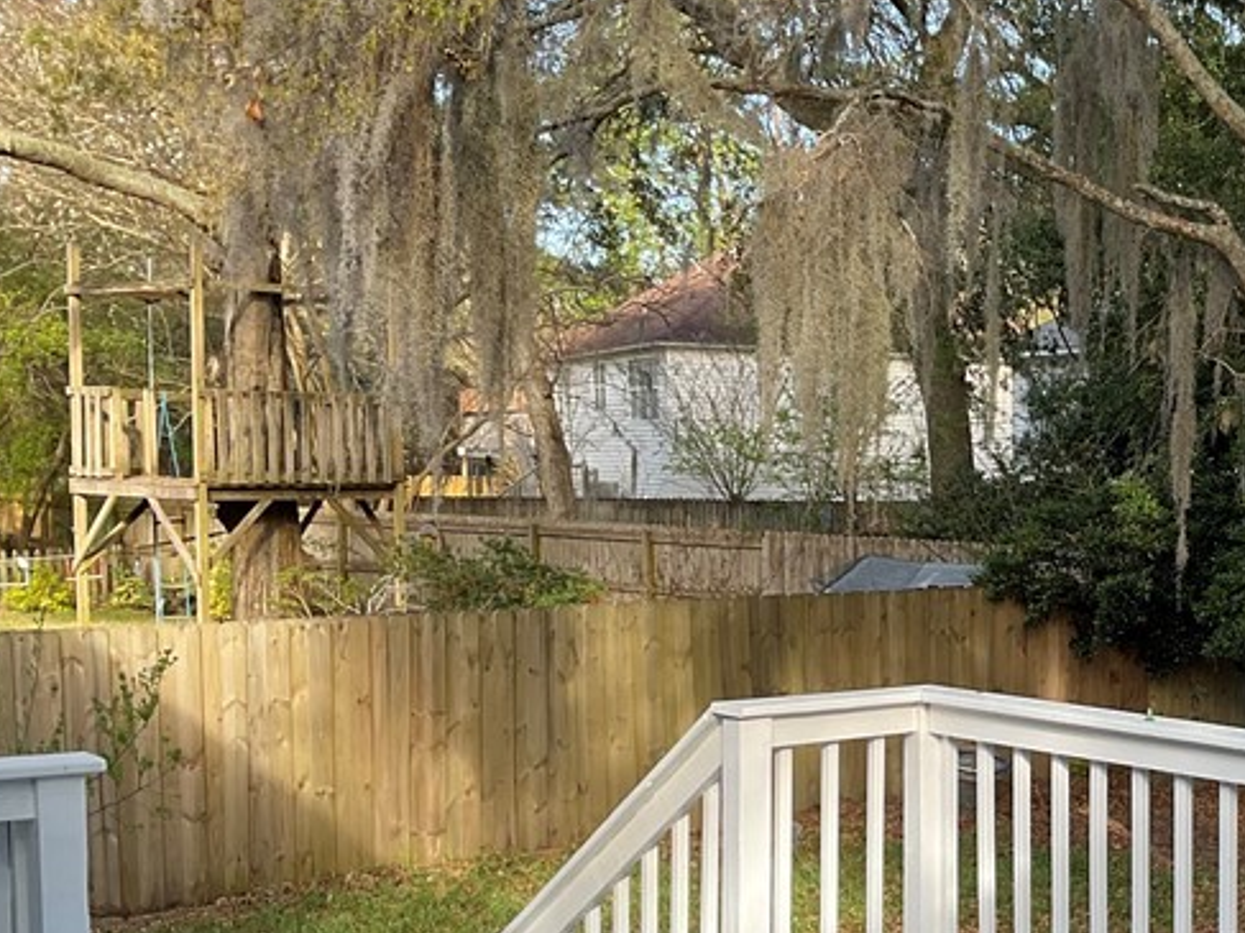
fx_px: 2193
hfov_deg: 29.9
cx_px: 1189
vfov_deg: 23.8
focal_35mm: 61
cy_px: 698
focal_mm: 3
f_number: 1.8
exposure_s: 1/162
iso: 16
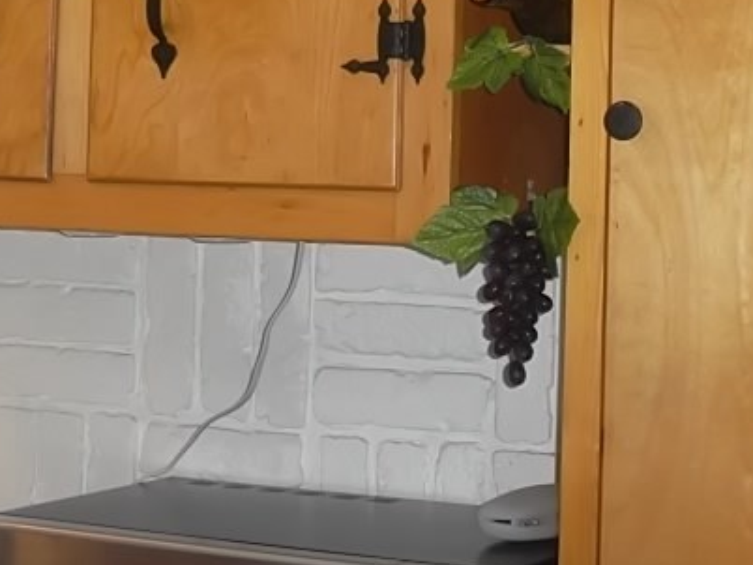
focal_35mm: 112
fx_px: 2438
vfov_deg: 13.0
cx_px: 270
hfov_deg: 17.5
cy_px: -56
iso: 240
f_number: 4.5
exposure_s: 1/52
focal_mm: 7.8
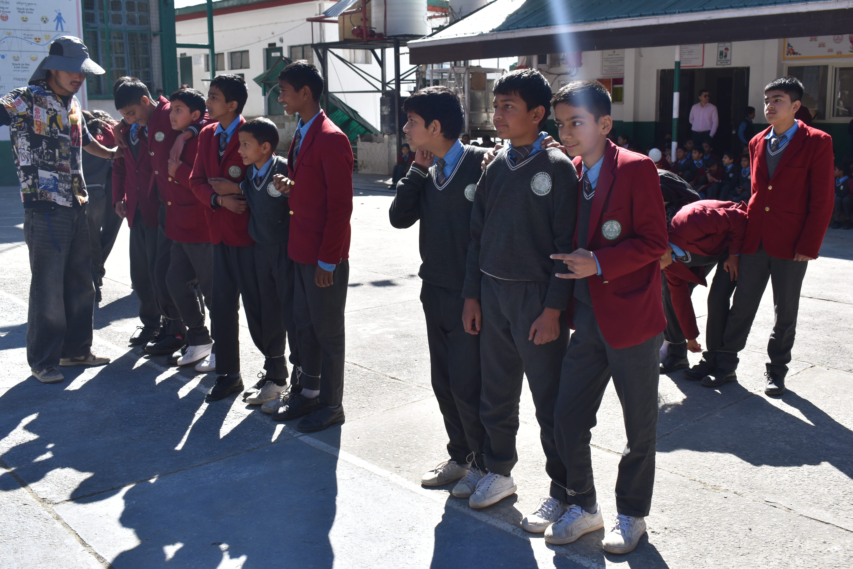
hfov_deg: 53.1
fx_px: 853
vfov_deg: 36.9
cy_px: 284
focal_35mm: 36
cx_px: 426
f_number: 7.1
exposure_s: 1/320
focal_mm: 24
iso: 200
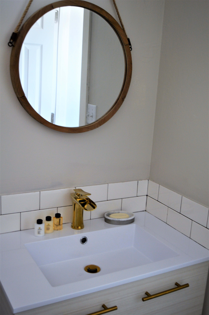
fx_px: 366
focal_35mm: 42
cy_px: 158
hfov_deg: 31.8
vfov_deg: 46.4
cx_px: 104
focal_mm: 28
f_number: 4.2
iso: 400
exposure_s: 1/25
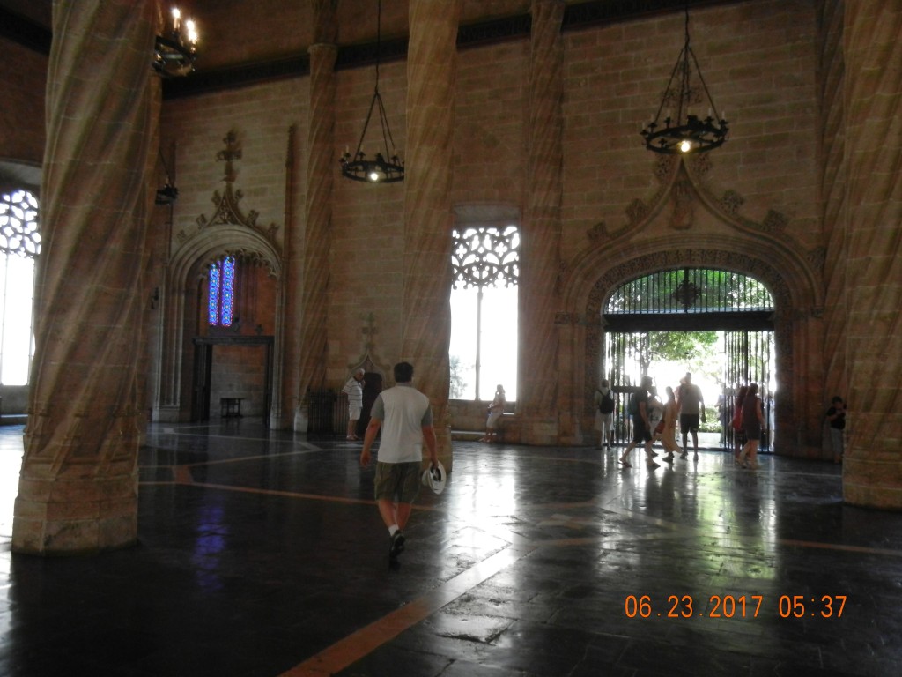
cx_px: 451
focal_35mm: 30
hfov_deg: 60.0
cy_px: 338
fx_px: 782
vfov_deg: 46.8
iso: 640
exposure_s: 1/90.6
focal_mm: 5.4
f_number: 3.5
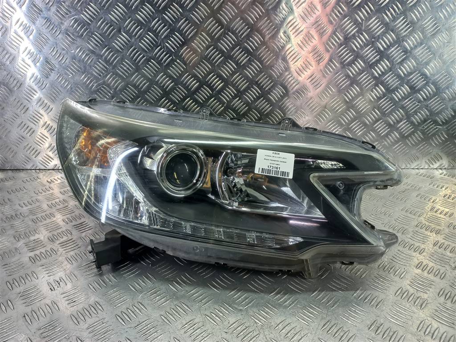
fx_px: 329
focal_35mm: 25
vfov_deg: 54.9
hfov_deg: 69.4
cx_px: 228
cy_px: 171
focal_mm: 4.6
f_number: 1.8
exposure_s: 1/50
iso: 64
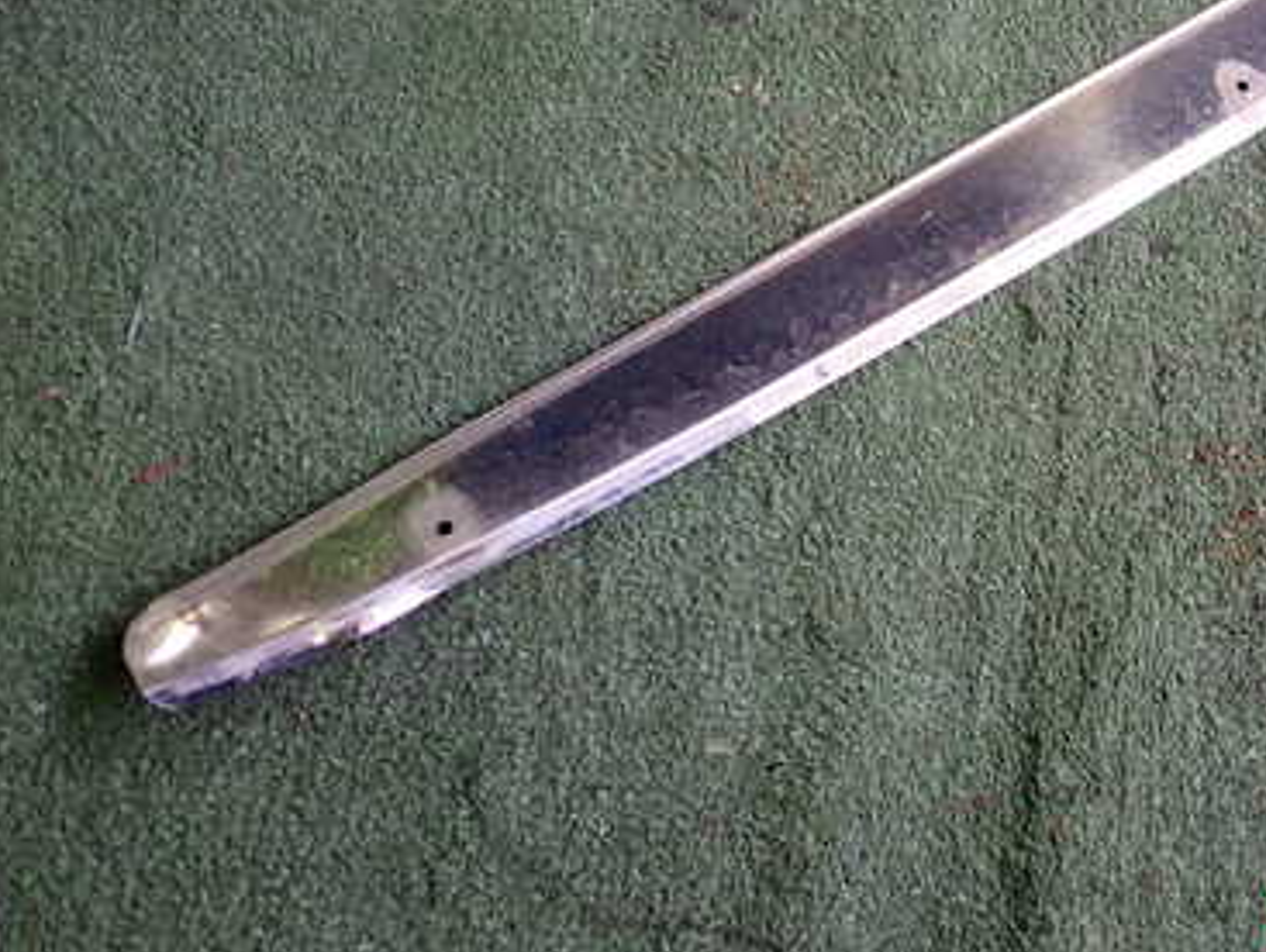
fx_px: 1794
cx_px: 1018
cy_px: 183
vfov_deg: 29.0
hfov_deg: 37.4
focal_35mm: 49
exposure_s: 1/50
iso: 200
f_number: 2.3
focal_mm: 5.4
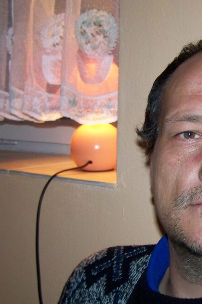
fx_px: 606
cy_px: 173
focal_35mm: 72
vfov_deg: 28.1
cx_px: 215
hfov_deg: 18.3
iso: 200
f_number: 2.8
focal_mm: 6.3
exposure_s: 1/30
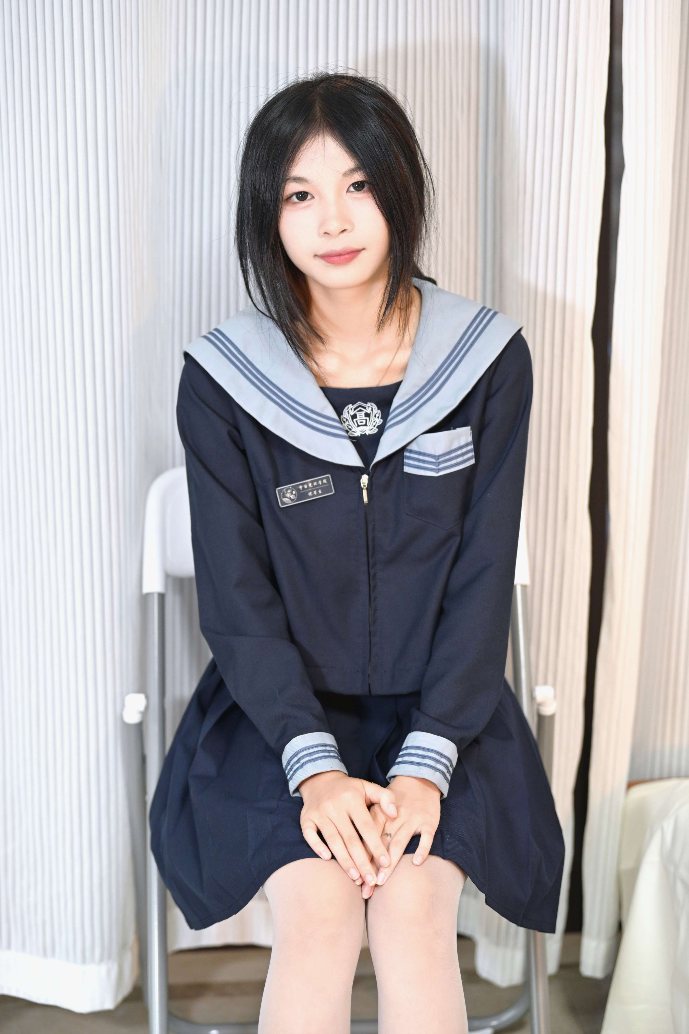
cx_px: 344
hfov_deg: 17.3
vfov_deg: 25.7
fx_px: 2268
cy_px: 517
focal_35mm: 79
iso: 1600
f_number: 2.5
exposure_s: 1/100
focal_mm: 79
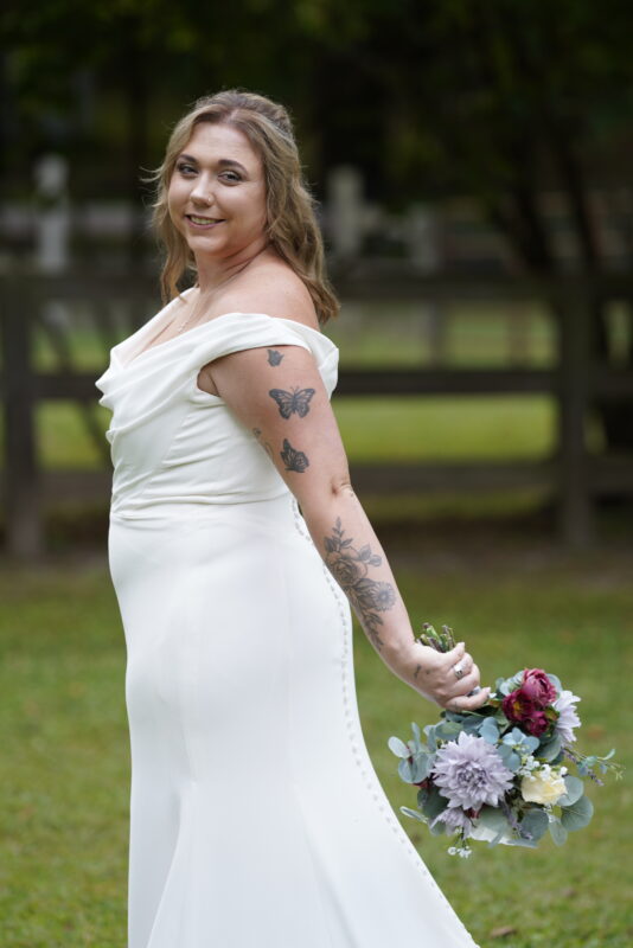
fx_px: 3557
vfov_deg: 15.2
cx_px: 316
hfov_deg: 10.2
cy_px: 474
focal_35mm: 135
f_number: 2.5
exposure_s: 1/400
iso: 100
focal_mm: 135
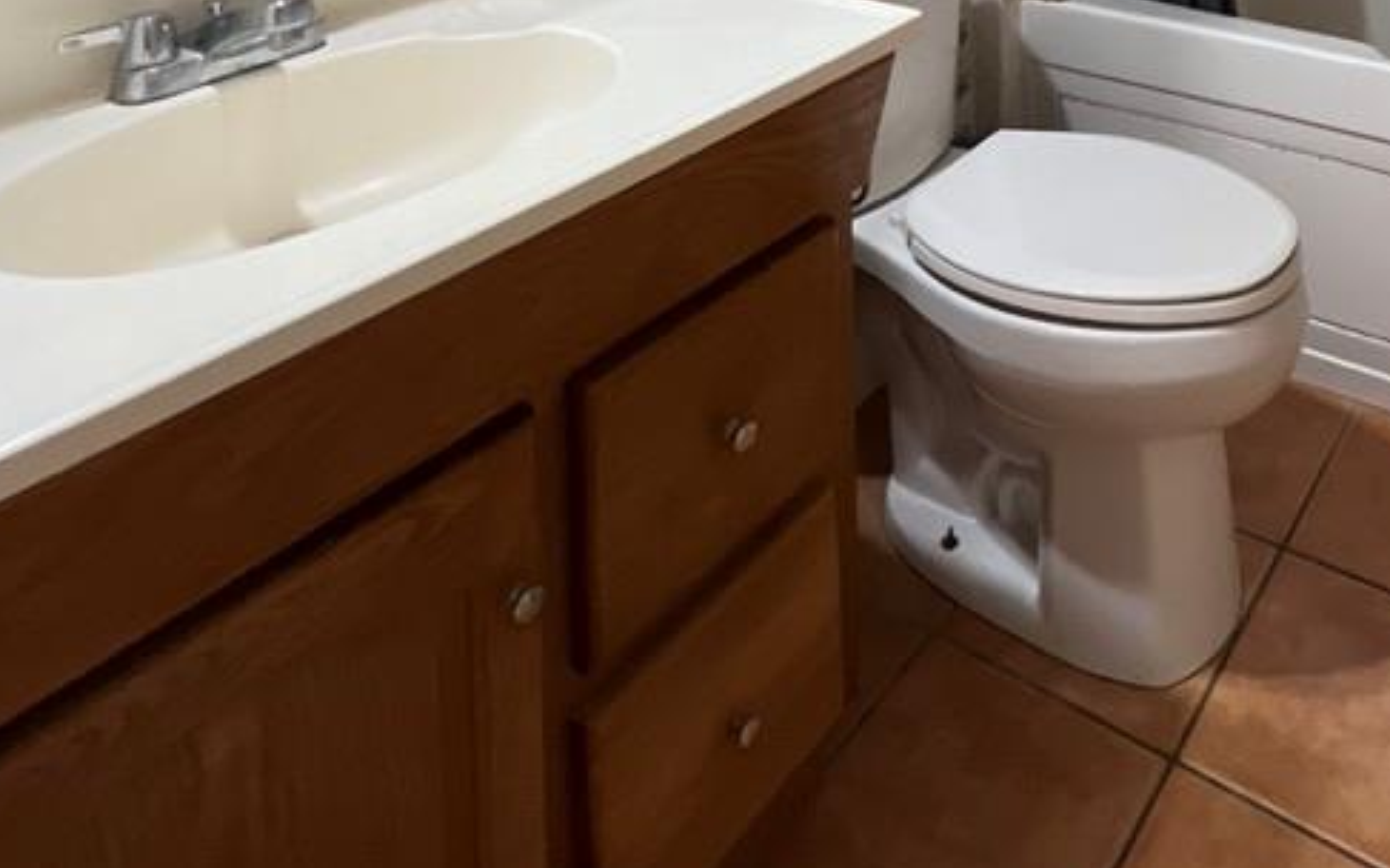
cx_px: 1067
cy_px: -326
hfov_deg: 60.6
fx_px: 1098
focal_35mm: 29
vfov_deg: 30.9
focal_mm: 1.57
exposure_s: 1/60
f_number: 1.8
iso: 320
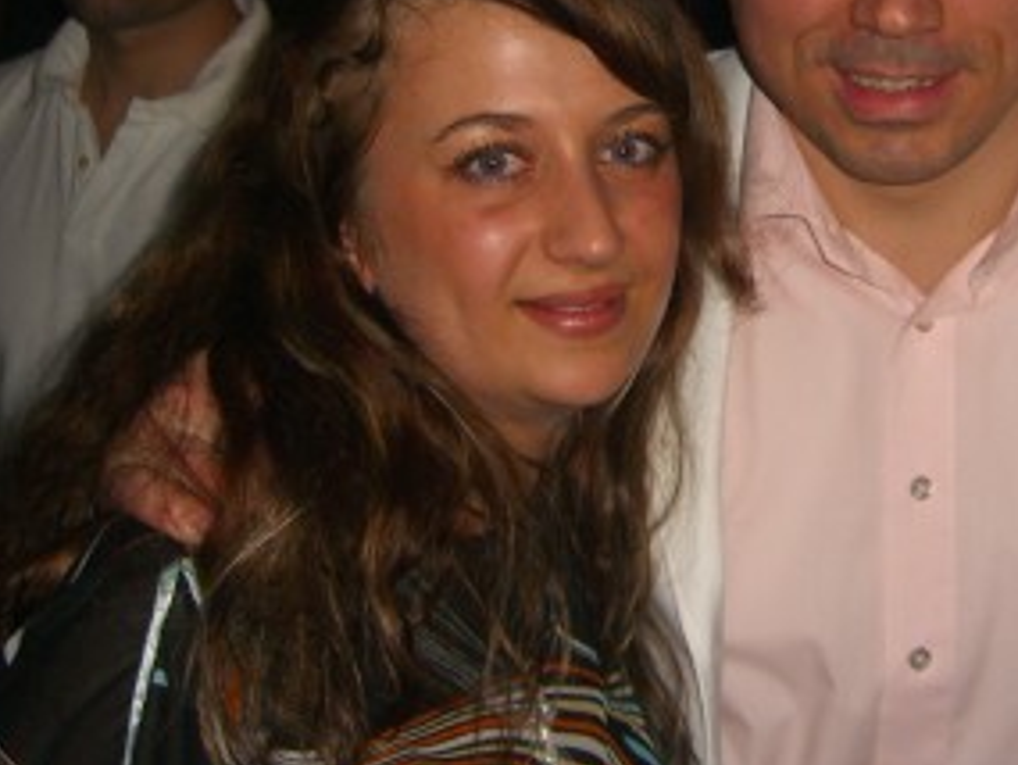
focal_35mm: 80
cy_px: 157
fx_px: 2354
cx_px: 839
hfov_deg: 24.0
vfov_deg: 18.3
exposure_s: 1/60
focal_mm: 7.9
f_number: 2.8
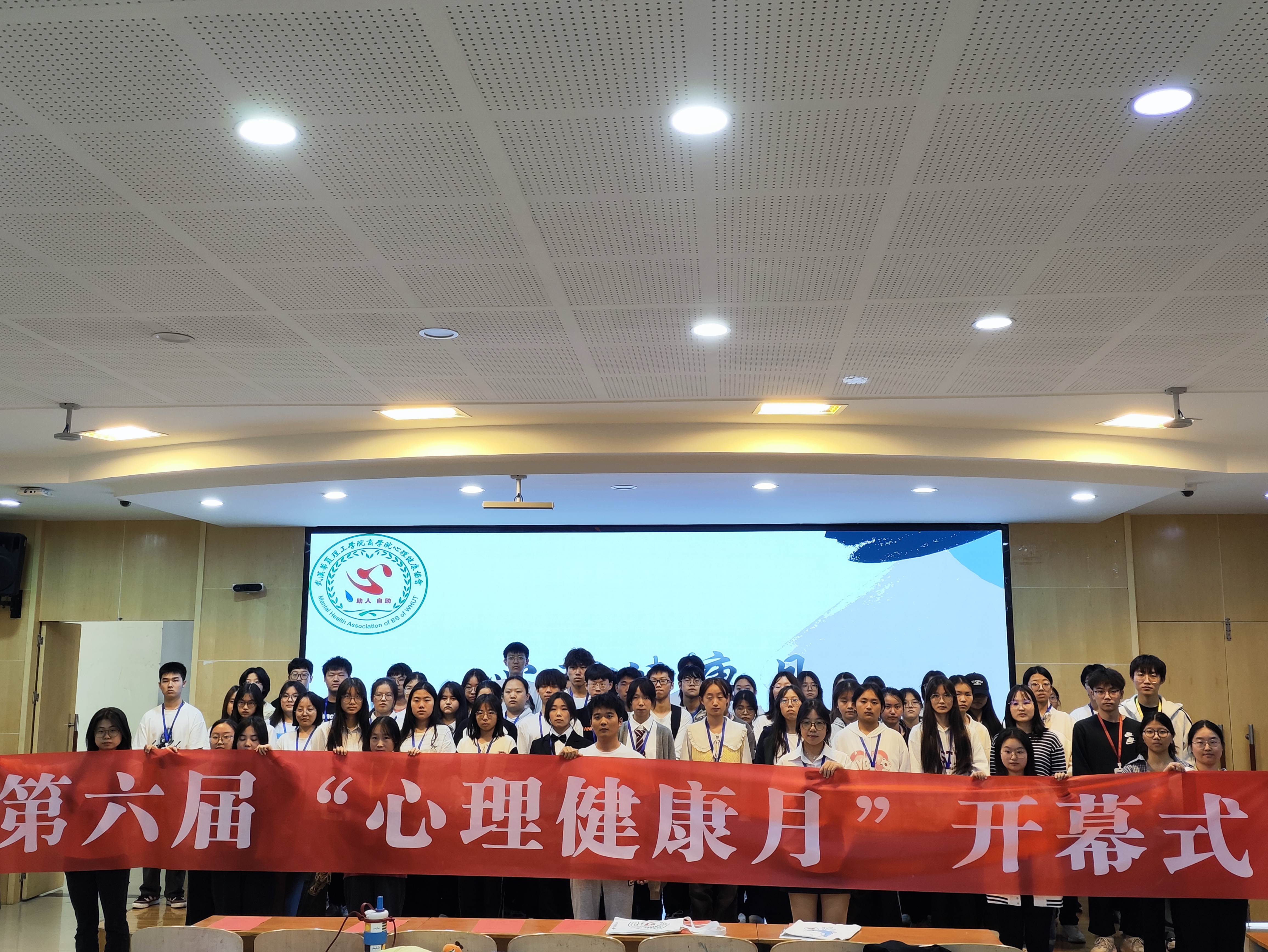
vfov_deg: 54.9
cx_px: 634
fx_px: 916
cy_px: 476
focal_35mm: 25
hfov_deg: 69.4
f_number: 1.79
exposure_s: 1/50
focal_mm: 4.71
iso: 107
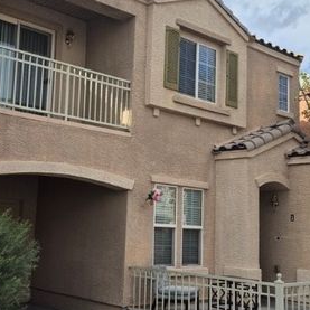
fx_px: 496
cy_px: 140
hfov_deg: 34.6
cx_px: 138
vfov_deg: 34.7
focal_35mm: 49
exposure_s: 1/1656
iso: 25
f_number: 1.8
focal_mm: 5.4
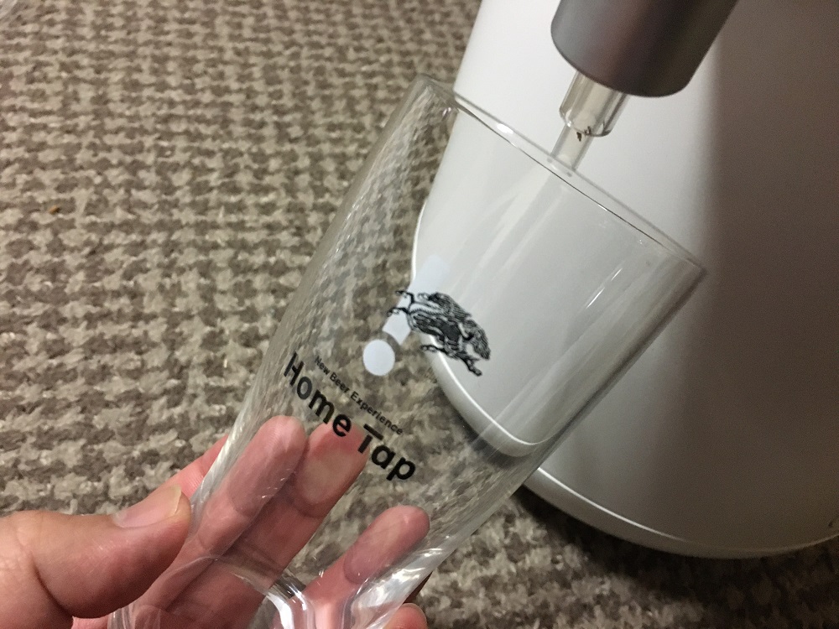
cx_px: 420
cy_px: 314
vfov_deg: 48.2
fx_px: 703
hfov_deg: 61.7
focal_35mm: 29
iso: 250
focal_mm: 4.15
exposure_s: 1/17
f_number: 2.2
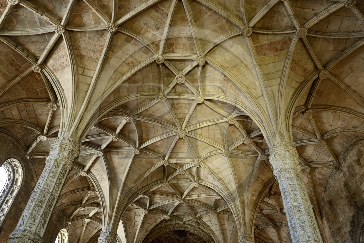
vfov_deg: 53.1
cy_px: 122
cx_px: 182
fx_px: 243
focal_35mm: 24
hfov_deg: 73.8
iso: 800
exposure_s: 1/15
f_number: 5.6
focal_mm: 24
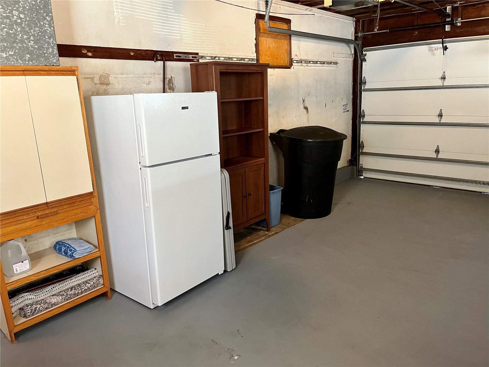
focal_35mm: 26
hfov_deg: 67.3
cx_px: 244
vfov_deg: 53.1
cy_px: 184
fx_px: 367
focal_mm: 5.1
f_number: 1.6
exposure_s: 1/60
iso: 320
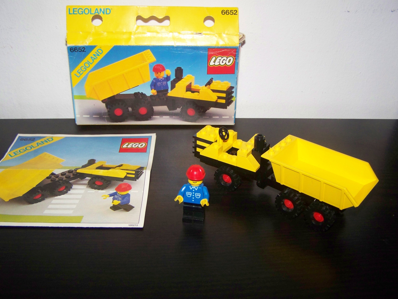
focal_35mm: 38
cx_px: 199
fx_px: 437
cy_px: 150
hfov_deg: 49.0
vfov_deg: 37.7
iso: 200
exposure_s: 1/30
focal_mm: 6.3
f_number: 2.8
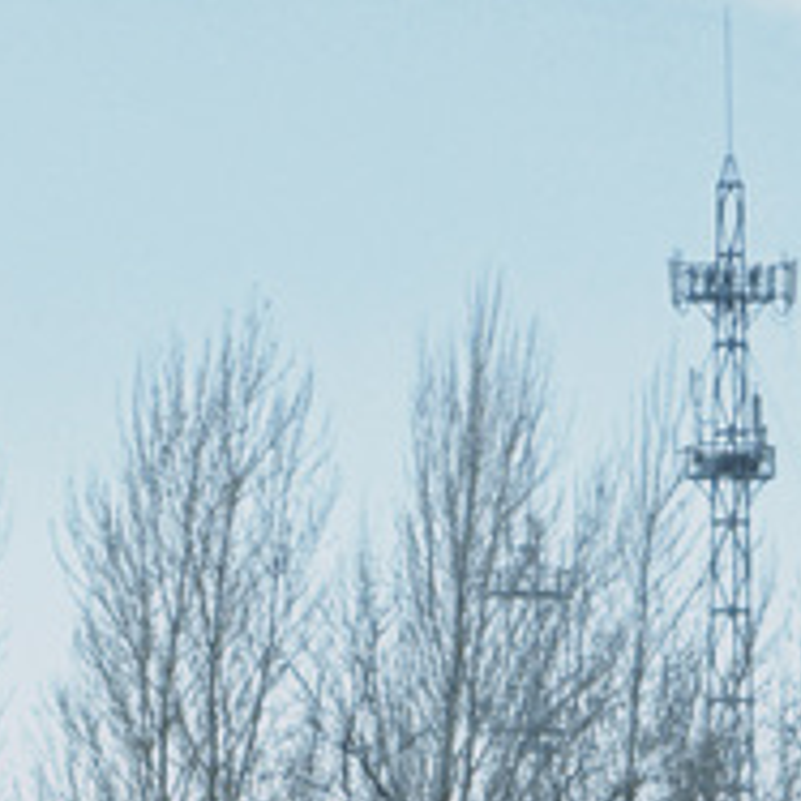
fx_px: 15184
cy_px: 1298
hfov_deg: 3.0
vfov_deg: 3.0
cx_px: 1349
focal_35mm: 580
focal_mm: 15.66
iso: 50
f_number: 2.8
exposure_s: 1/1481
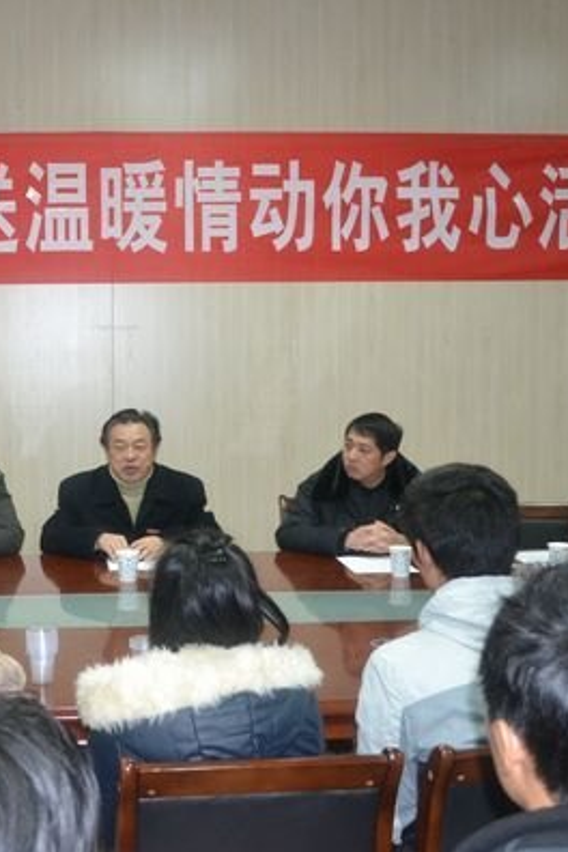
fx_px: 1183
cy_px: 426
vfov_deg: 39.6
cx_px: 103
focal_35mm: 50
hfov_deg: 26.4
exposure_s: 1/60
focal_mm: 22
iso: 1800
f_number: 3.8
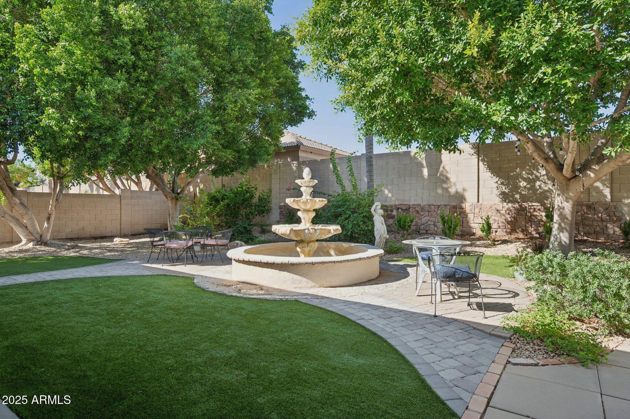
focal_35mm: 20
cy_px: 210
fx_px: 350
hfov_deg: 84.0
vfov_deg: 61.8
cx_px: 315
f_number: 8
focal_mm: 20
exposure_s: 1/160
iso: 320
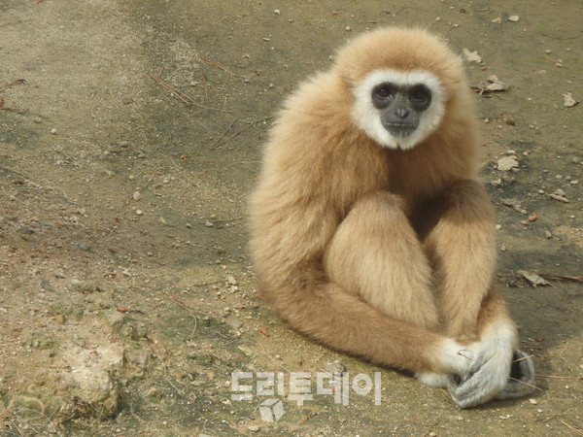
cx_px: 292
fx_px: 4177
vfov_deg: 6.0
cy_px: 218
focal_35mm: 248
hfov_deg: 8.0
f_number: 6.2
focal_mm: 44.4
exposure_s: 1/320
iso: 250
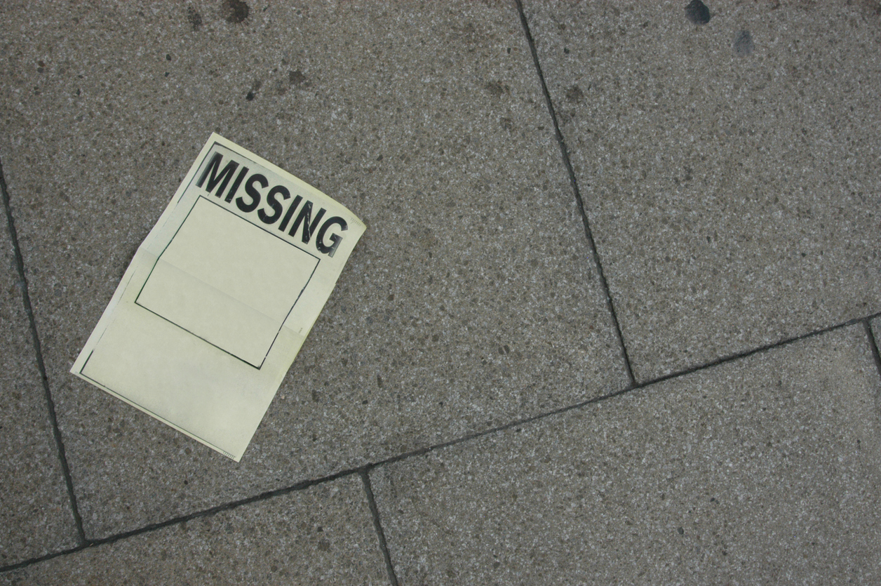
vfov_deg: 36.8
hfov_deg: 53.2
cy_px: 293
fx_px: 880
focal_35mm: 36
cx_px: 440
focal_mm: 24
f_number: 16
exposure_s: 1/13
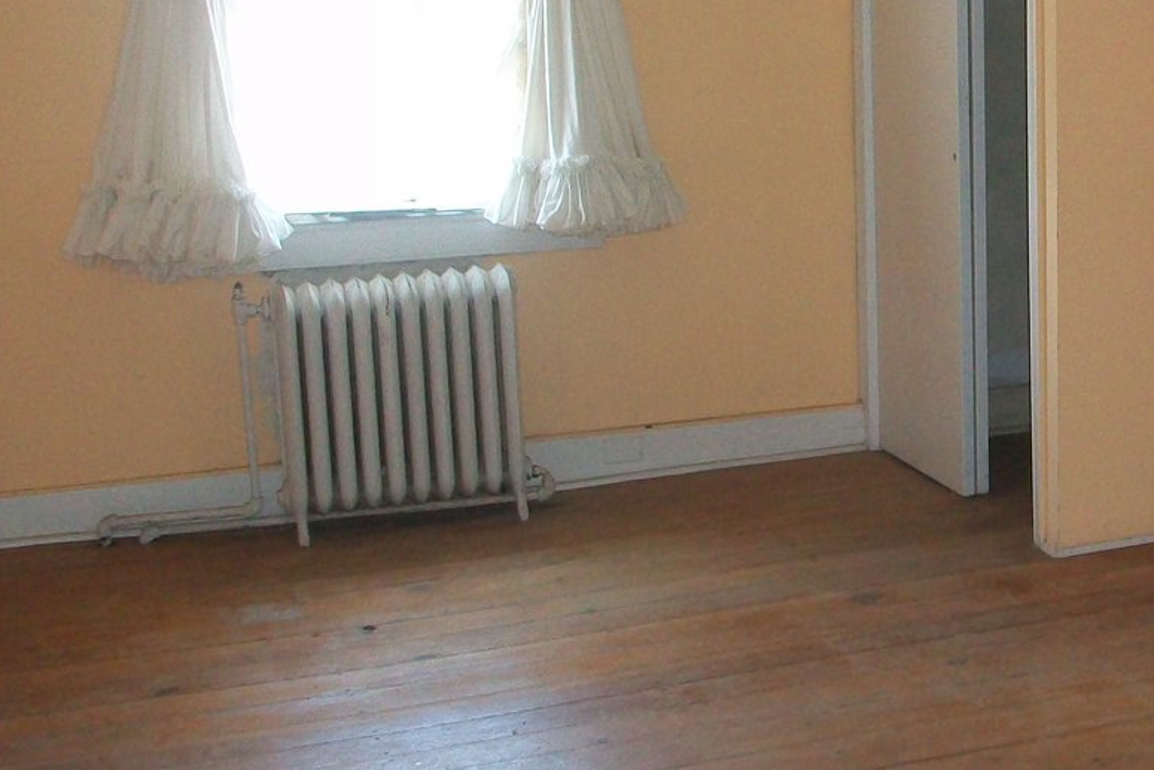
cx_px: 1012
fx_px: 2212
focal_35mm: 69
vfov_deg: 19.5
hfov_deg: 28.3
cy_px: 144
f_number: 2.8
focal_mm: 5.7
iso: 160
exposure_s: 1/60
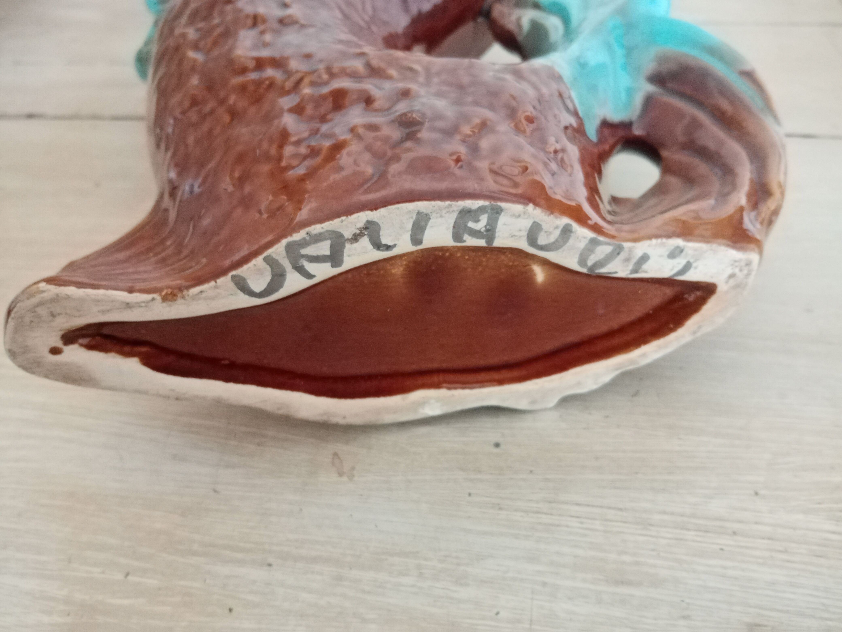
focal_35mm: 26
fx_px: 632
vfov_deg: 53.1
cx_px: 421
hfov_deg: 67.3
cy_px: 316
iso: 1243
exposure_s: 1/20
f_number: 1.8
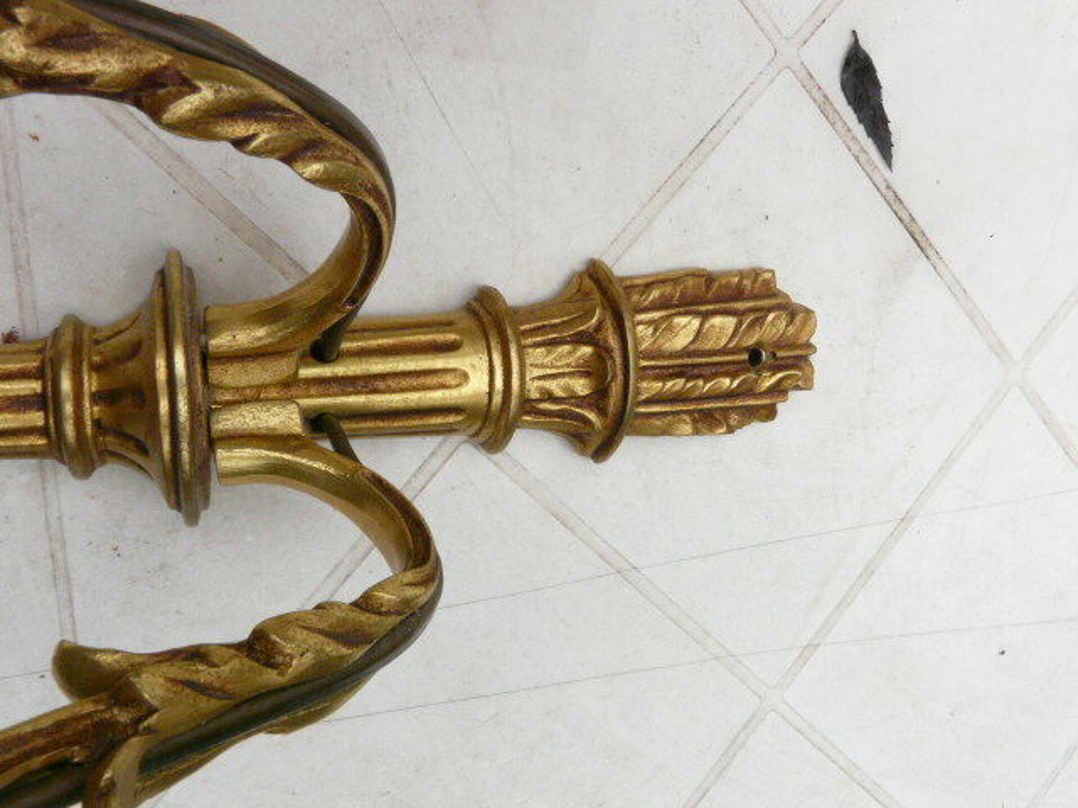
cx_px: 539
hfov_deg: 63.4
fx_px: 872
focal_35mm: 28
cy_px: 404
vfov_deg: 49.7
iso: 400
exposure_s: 1/125
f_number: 8
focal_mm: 4.6
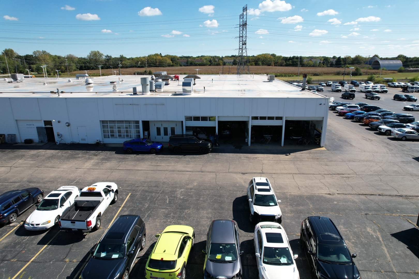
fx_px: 256
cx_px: 210
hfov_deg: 78.6
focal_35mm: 22
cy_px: 140
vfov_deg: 57.2
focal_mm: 8.38
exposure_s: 1/2000
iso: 100
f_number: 2.8
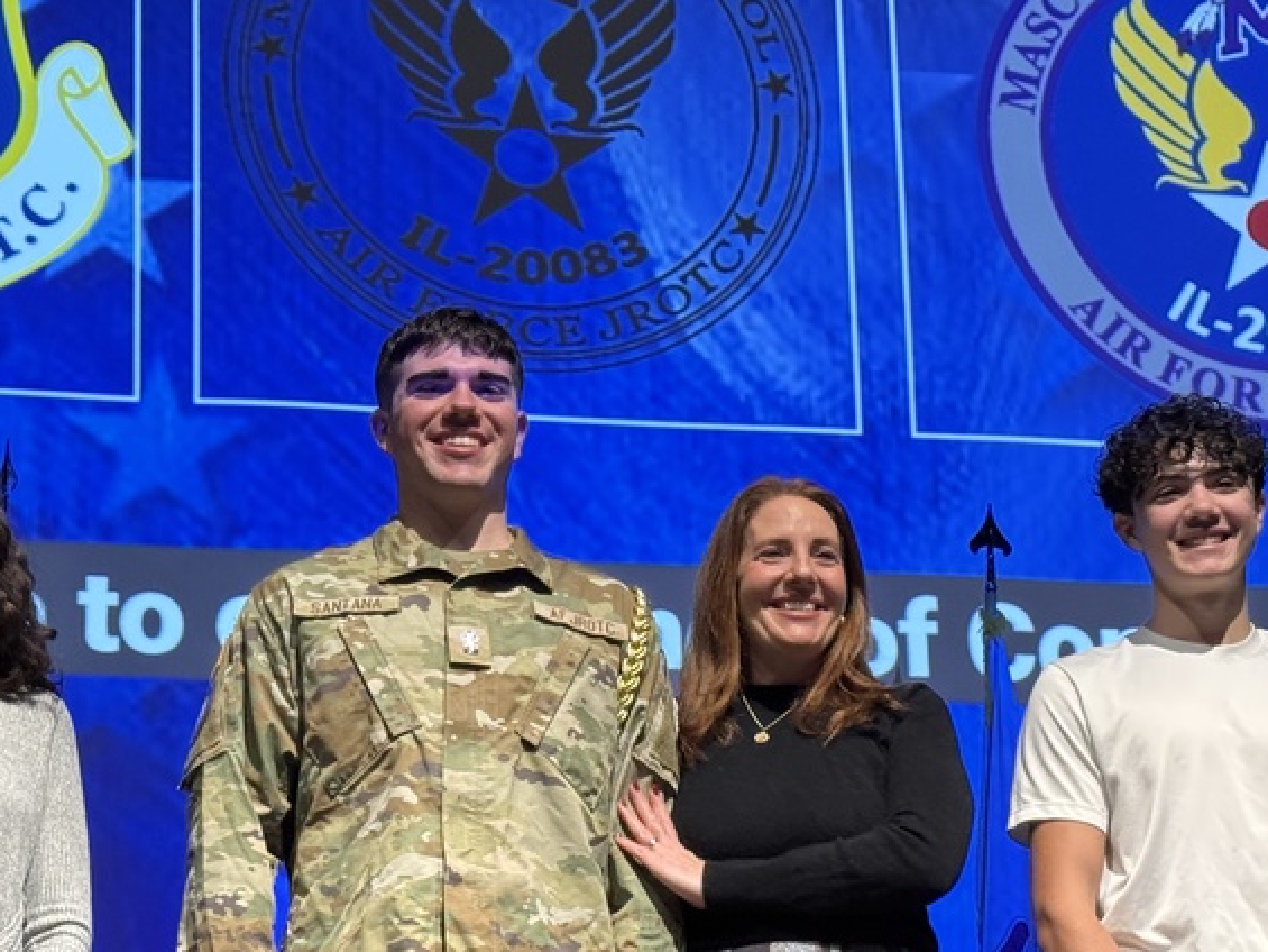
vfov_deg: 16.8
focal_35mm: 87
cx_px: 684
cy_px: 844
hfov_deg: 22.5
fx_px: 3188
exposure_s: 1/60
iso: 200
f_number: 1.78
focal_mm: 6.76
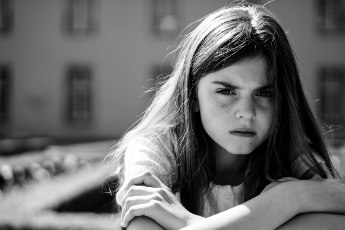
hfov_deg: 27.0
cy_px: 115
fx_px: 719
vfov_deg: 18.2
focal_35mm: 75
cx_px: 172
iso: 100
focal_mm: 50
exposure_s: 1/2500
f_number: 1.8
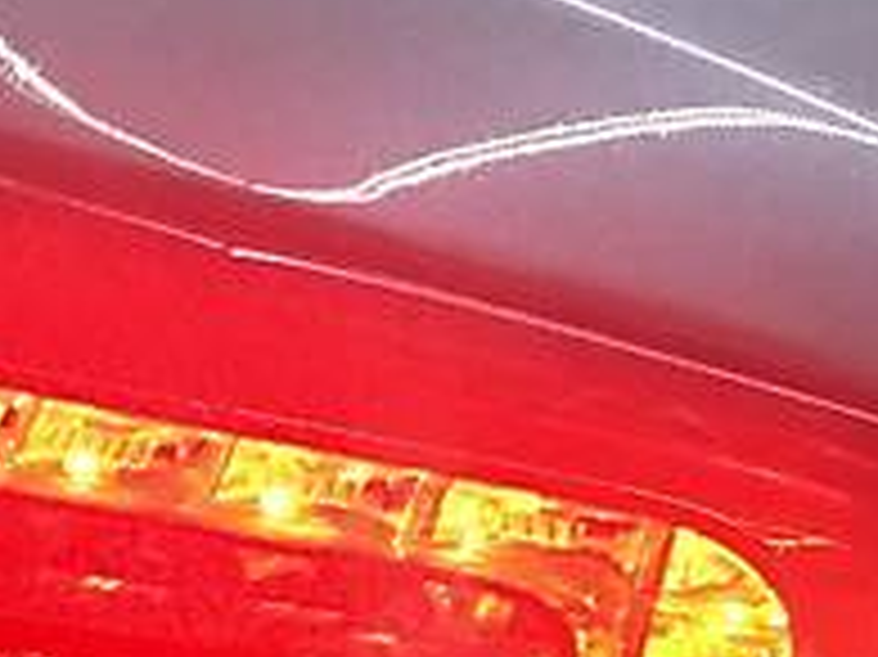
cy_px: 1026
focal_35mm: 119
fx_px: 3016
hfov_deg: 16.2
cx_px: -14
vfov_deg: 11.8
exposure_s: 1/17
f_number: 2.2
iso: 80
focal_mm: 4.2
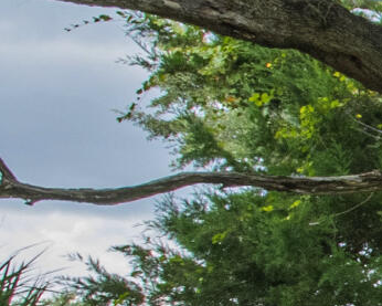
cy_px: 483
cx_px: 1294
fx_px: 1380
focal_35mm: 122
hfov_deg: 9.7
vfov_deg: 12.0
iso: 400
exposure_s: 1/30
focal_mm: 10
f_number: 14
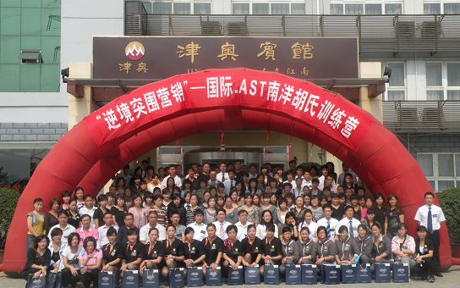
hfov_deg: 44.4
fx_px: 564
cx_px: 230
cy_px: 138
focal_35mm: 45
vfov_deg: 28.6
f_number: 7.1
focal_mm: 7.4
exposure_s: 1/273
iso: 64
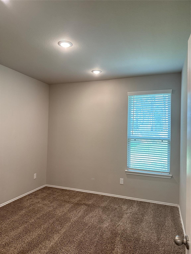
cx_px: 96
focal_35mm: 24
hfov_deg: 56.8
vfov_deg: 71.6
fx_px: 177
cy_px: 127
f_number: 1.78
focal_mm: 6.76
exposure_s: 1/120
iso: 250
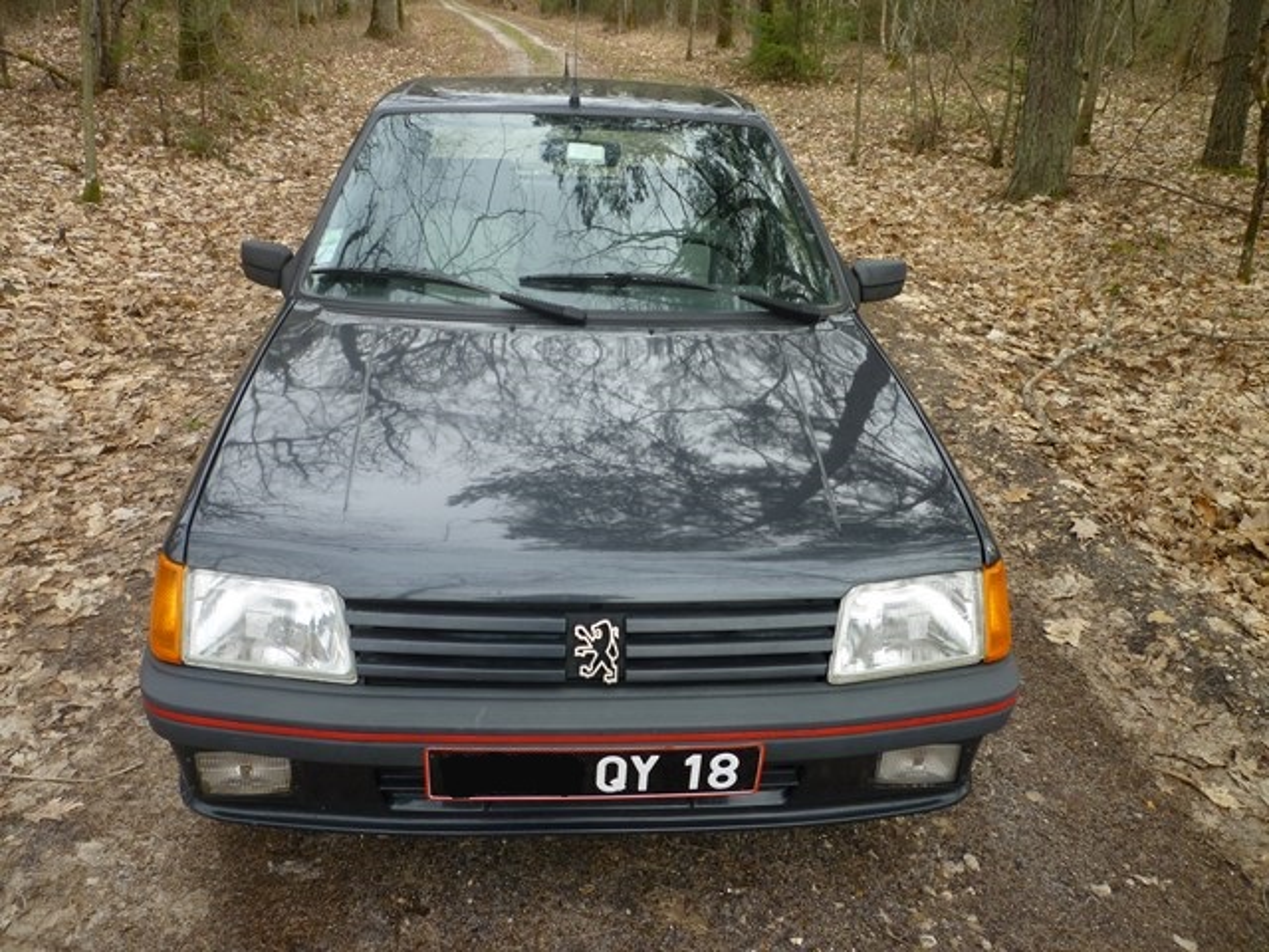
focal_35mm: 29
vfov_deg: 48.2
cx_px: 634
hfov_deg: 61.7
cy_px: 476
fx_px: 1063
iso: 80
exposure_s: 1/100
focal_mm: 5.2
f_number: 3.3
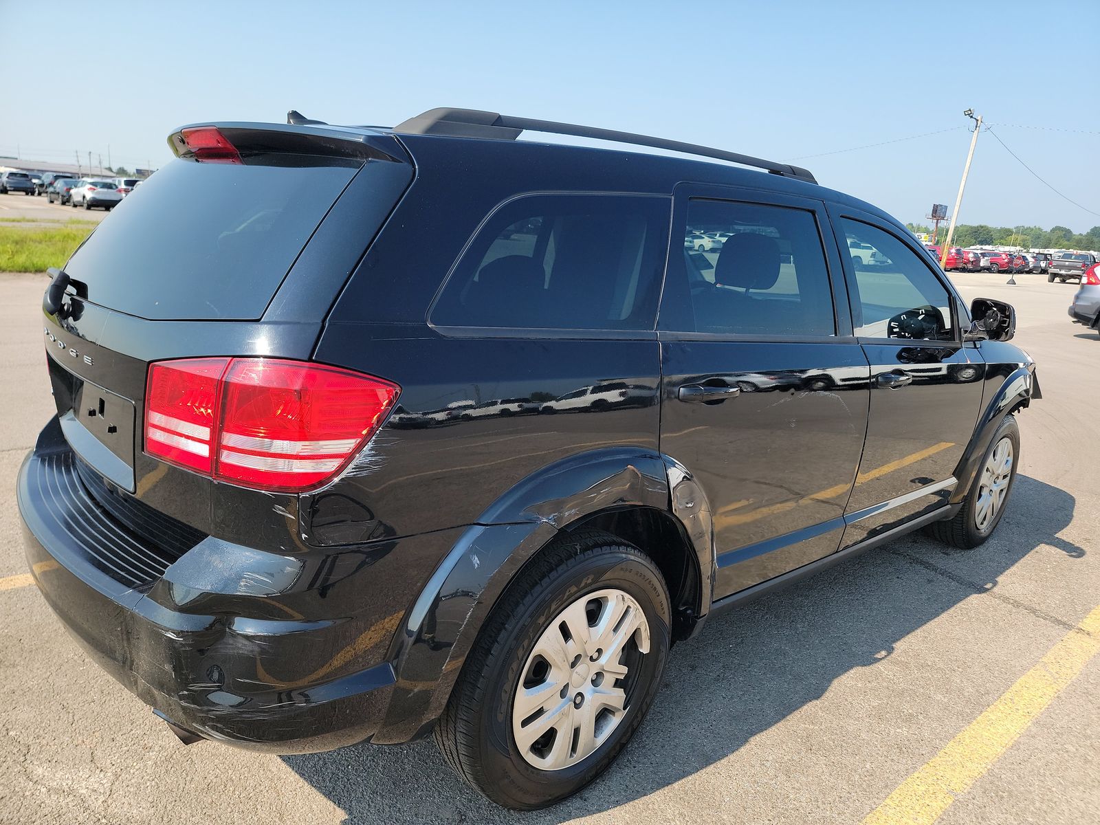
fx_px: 763
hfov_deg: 71.6
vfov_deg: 56.8
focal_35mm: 24
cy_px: 412
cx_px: 550
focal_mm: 6.7
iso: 50
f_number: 1.8
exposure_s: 1/418
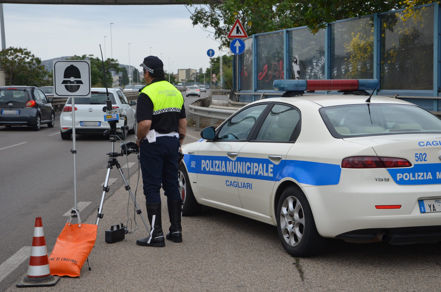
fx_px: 917
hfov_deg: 27.0
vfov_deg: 18.1
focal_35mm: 75
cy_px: 146
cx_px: 220
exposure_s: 1/250
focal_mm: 50
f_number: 8
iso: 200
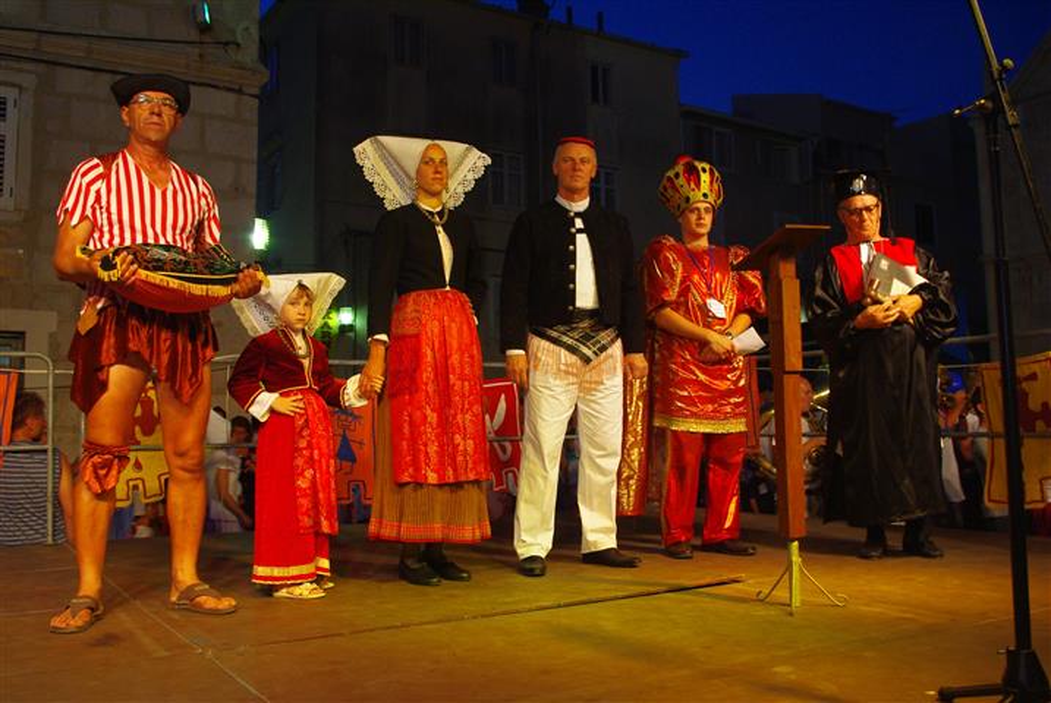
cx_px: 526
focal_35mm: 34
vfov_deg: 39.0
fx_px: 994
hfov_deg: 55.7
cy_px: 352
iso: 400
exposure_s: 1/20
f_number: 5.6
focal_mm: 23.13
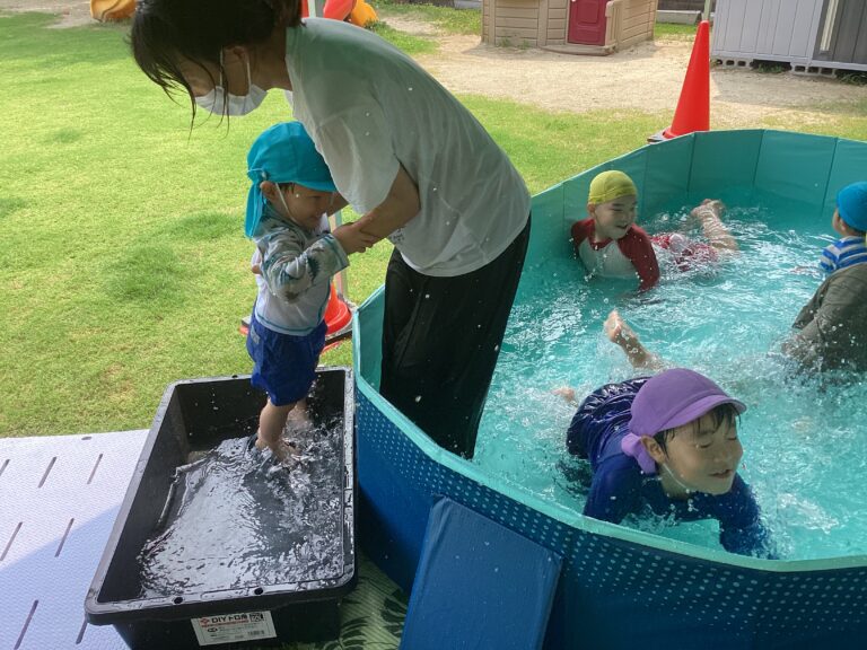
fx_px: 776
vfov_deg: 45.4
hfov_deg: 58.4
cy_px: 325
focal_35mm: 31
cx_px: 434
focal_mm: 3.3
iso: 25
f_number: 2.4
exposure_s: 1/267
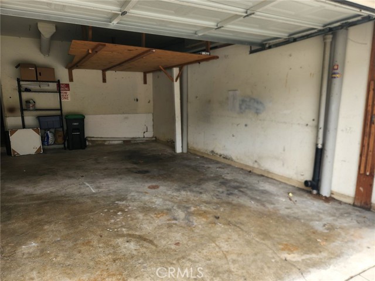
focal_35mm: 23
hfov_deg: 73.9
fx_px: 249
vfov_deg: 58.9
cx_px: 188
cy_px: 140
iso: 20
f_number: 1.8
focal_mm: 5.4
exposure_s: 1/186
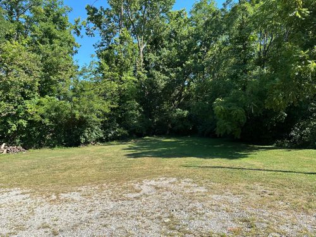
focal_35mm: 24
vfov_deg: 56.8
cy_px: 118
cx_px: 158
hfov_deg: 71.6
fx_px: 219
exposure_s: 1/1562
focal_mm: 6.86
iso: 80
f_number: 1.78
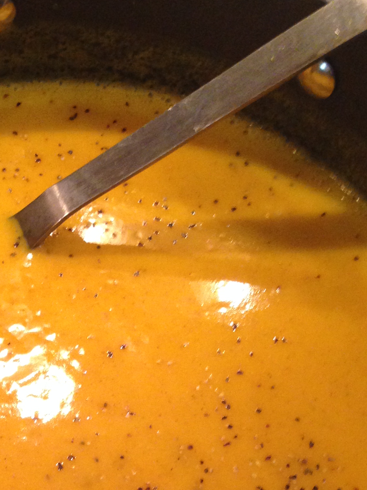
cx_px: 39
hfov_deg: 20.1
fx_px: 1018
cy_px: 433
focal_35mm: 72
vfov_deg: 26.2
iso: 200
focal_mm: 4.12
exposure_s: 1/20
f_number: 2.4
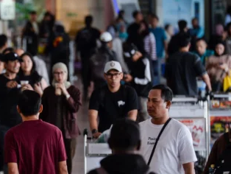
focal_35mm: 526
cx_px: -59
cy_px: 119
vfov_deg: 2.8
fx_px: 3513
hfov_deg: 3.8
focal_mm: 200
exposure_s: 1/400
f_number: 3.5
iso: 800
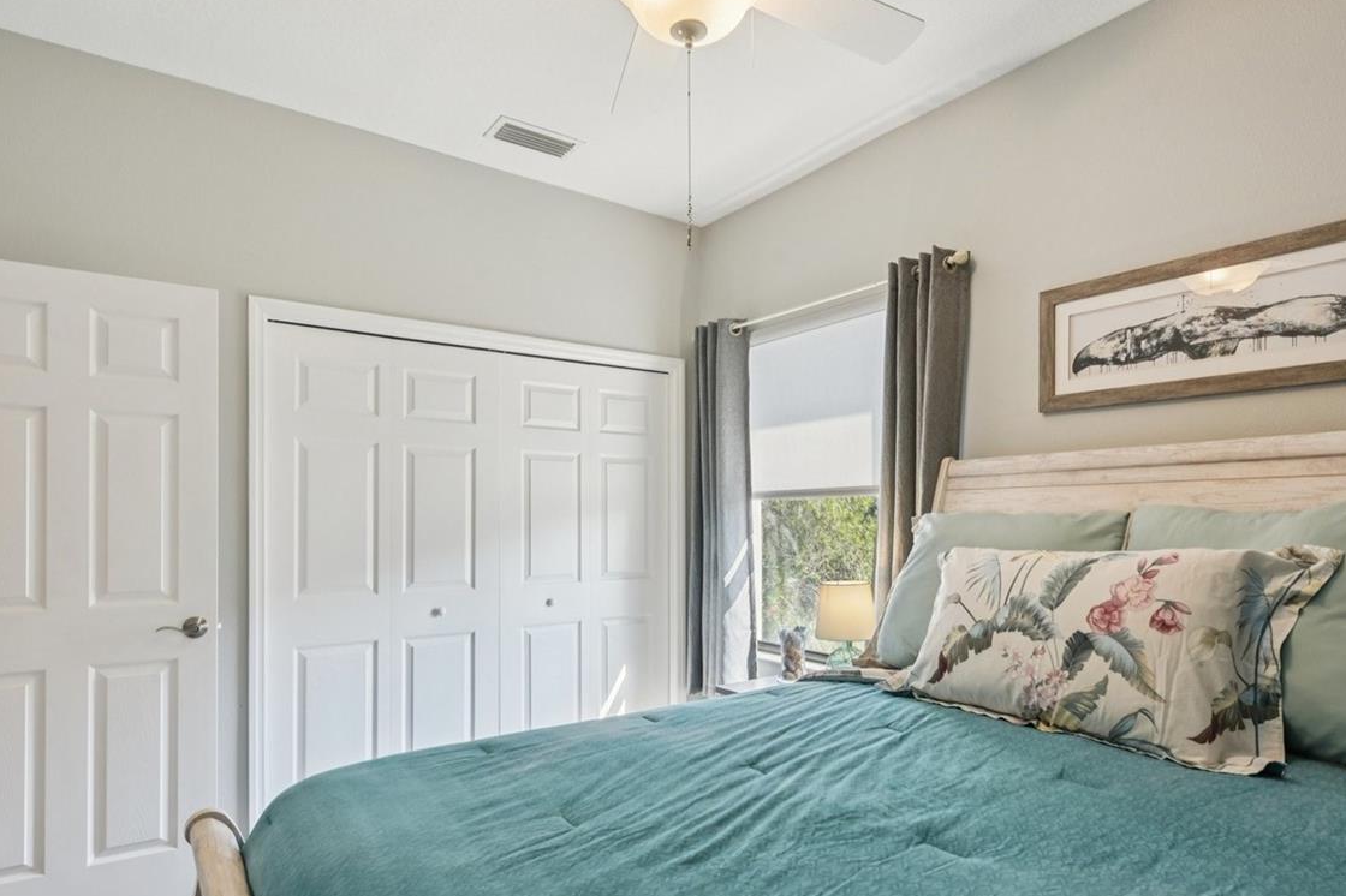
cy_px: 497
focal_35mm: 20
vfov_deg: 61.7
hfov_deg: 83.9
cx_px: 705
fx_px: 748
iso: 400
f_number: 8
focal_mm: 14
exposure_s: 1/60
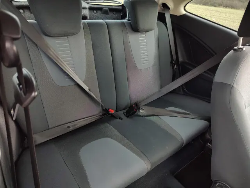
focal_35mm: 23
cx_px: 125
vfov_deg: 58.9
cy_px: 94
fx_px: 166
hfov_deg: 73.9
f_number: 1.8
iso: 131
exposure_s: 1/50
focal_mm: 5.56
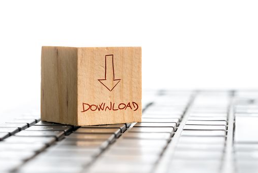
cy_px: 101
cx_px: 132
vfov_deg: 11.0
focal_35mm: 125
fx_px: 897
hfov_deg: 16.4
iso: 100
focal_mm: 105
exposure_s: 1/250
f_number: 11
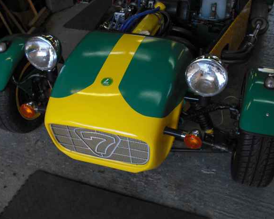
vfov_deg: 36.5
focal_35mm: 41
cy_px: 111
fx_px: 332
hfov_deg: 44.8
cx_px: 146
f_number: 2.8
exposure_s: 1/80
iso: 100
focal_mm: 6.2
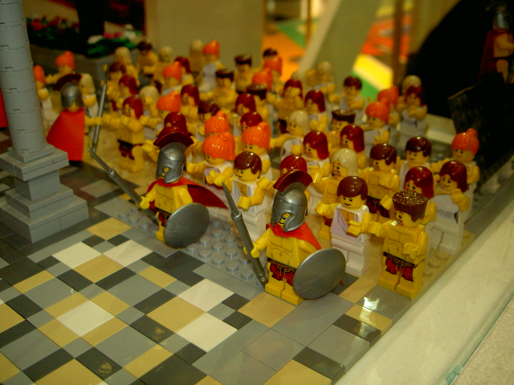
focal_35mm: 39
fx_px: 579
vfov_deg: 36.8
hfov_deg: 47.9
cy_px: 192
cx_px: 257
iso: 200
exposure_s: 1/60
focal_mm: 8
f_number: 2.8
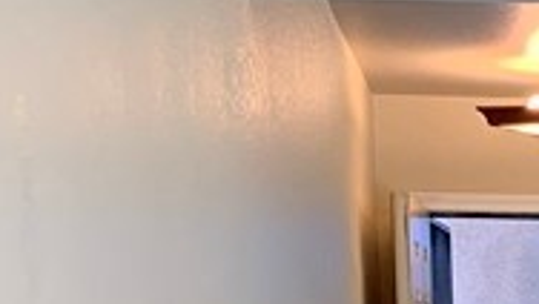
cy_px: 757
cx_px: 774
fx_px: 2202
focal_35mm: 154
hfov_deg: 13.3
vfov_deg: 7.3
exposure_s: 1/120
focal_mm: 4.25
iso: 64
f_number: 1.8
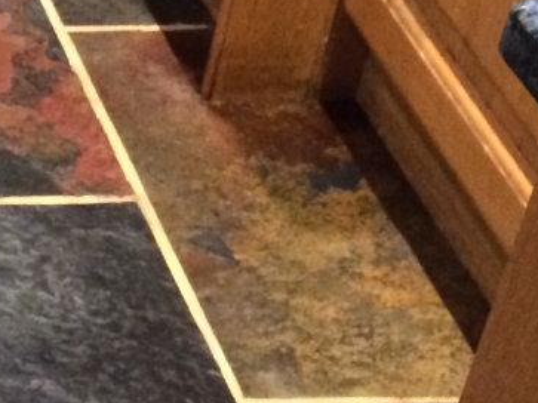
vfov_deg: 10.9
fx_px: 2097
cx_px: -537
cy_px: -13
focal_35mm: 135
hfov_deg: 12.8
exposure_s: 1/15
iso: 320
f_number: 2.2
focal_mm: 4.12
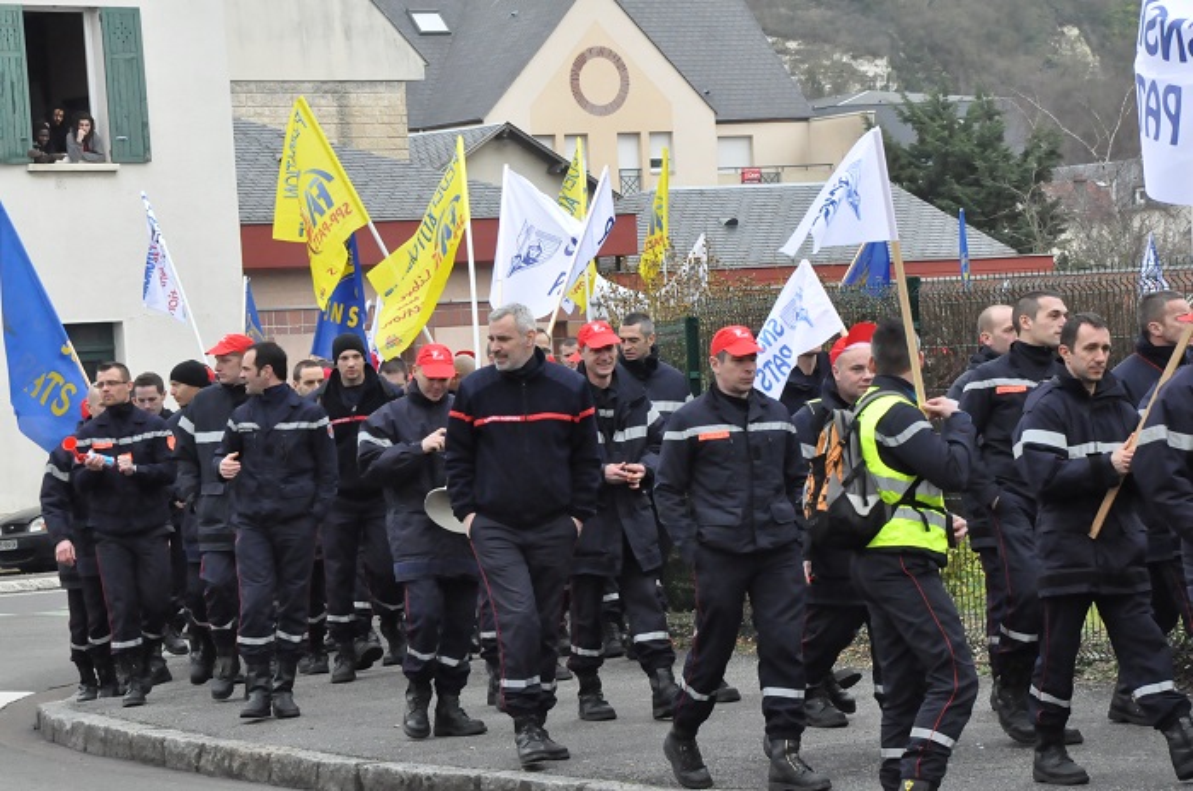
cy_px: 396
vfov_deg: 9.3
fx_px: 4862
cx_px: 596
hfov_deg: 14.0
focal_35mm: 147
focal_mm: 98
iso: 3200
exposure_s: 1/400
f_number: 11
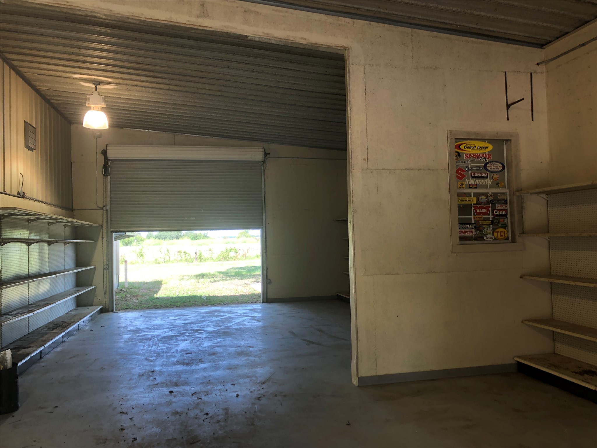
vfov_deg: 49.7
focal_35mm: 28
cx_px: 298
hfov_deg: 63.4
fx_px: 483
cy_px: 224
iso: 40
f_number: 1.8
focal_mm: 3.99
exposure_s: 1/120
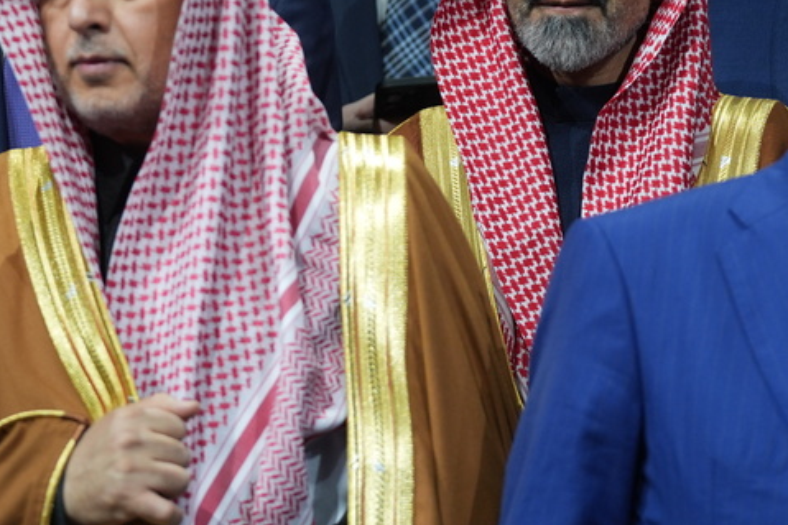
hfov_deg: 6.1
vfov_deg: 4.1
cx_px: 303
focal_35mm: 338
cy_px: 44
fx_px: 7395
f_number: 2.8
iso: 800
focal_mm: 158
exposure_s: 1/400
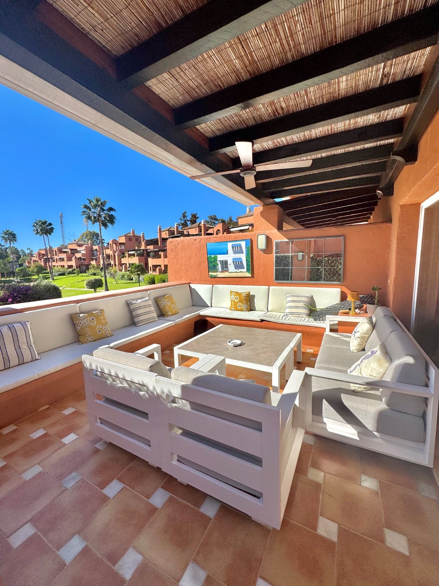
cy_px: 293
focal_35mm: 14
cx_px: 220
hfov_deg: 85.7
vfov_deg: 102.1
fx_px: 237
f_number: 2.2
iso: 50
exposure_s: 1/3106
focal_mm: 2.22
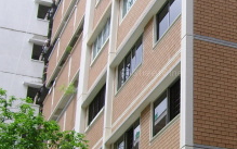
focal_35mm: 93
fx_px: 601
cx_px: 201
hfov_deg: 21.9
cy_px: 74
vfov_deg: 14.1
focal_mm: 5.95
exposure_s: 1/192
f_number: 5.8
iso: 50
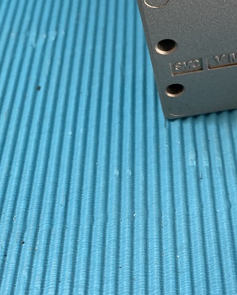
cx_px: 189
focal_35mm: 55
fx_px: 482
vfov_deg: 30.8
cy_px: -21
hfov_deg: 27.1
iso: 320
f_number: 1.8
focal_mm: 4.25
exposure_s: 1/60
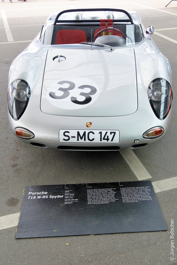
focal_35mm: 36
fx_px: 265
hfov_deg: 36.9
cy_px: 132
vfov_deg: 53.1
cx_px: 88
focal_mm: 24.3
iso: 800
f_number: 8
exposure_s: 1/180
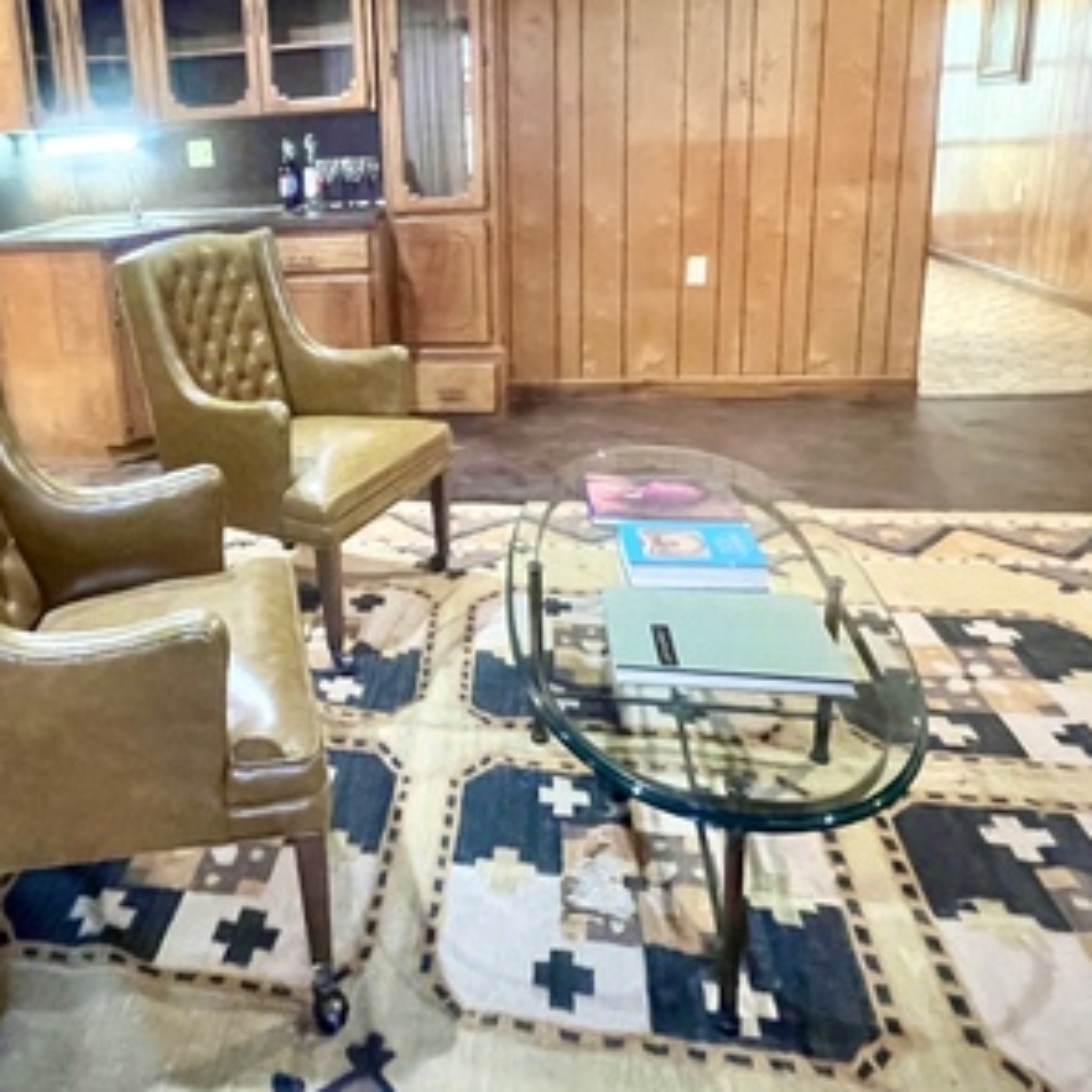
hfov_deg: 60.4
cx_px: 312
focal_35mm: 25
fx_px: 892
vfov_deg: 61.1
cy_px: 349
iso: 1000
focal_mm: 1.57
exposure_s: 1/40
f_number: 1.8
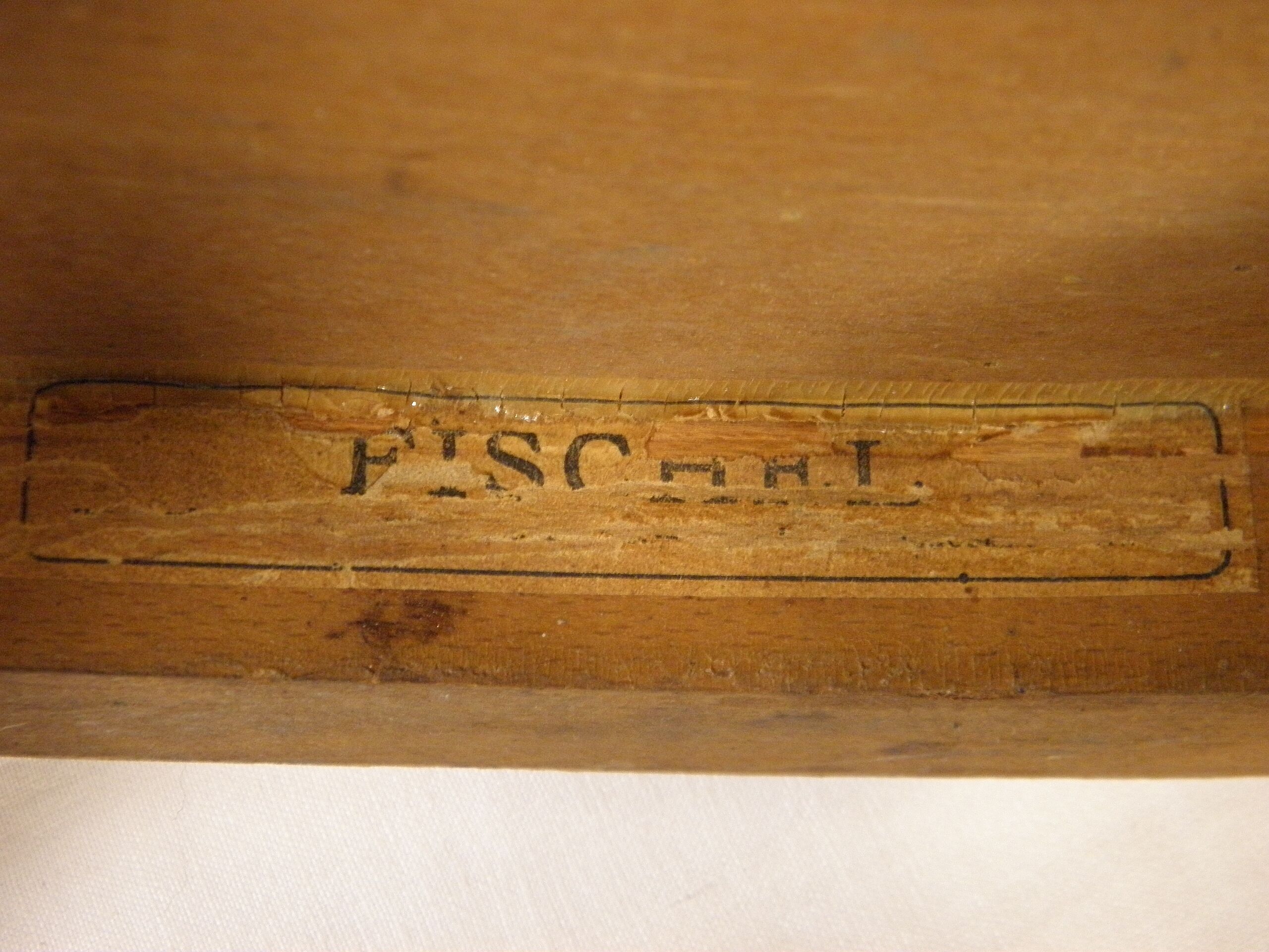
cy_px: 476
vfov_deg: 18.4
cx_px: 634
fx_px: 2933
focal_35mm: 80
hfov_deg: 24.4
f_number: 4.4
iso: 400
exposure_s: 1/8
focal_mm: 14.3
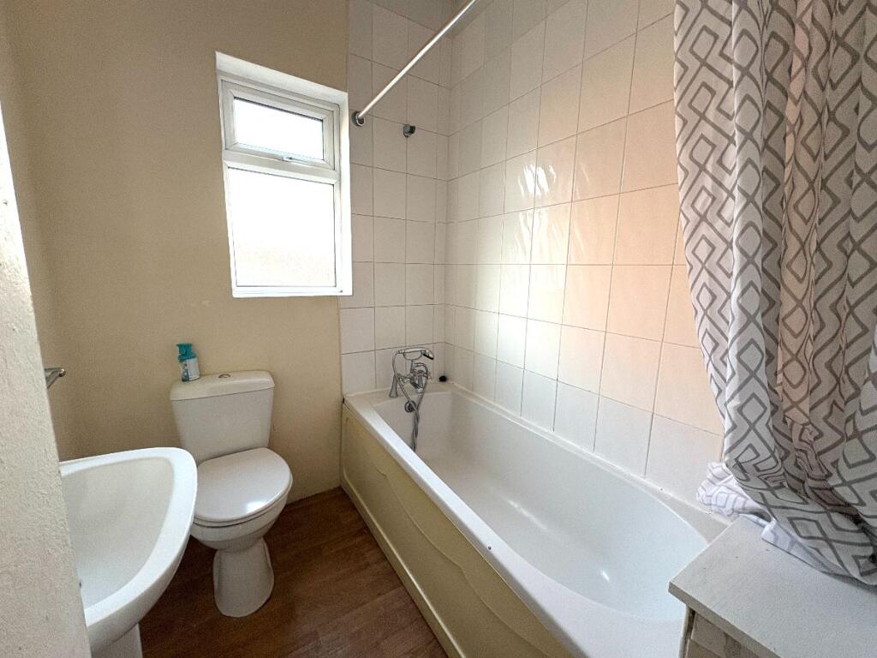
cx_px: 438
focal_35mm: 14
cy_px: 329
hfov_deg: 102.1
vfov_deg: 85.7
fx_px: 355
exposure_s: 1/99
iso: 200
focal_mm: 2.22
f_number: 2.2
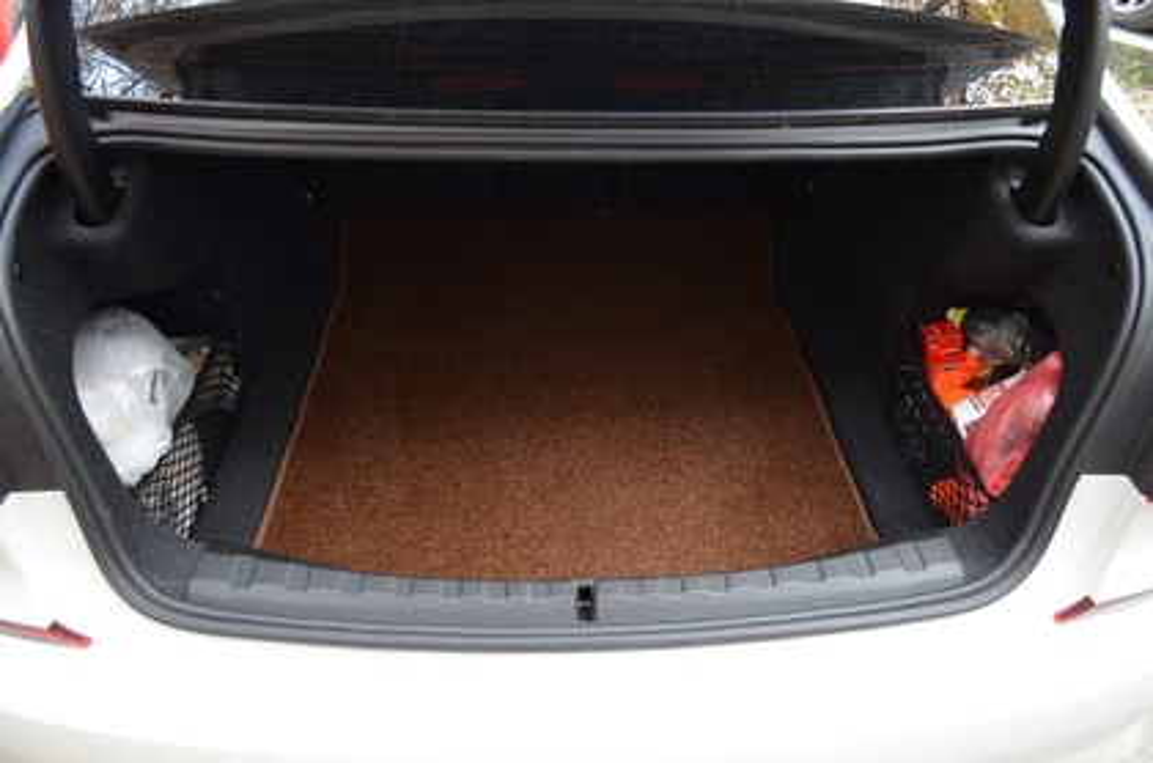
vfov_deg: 47.7
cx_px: 576
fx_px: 863
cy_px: 382
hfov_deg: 67.5
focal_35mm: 27
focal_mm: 18
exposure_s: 1/60
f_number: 4
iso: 720
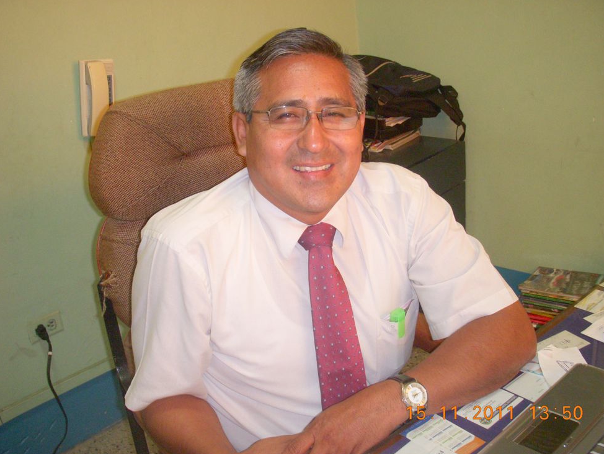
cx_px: 298
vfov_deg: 36.8
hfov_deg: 47.9
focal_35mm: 39
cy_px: 229
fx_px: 681
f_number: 3.3
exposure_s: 1/15
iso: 320
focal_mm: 6.3
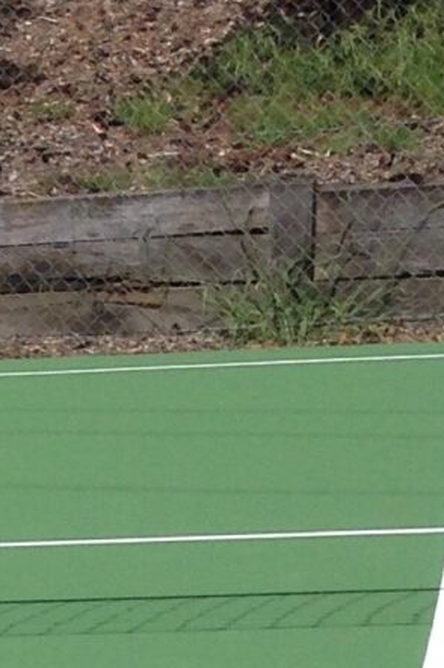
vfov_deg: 8.9
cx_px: -681
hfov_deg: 6.5
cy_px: 1805
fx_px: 3687
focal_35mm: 199
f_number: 2.4
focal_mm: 4.12
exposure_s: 1/1938
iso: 50
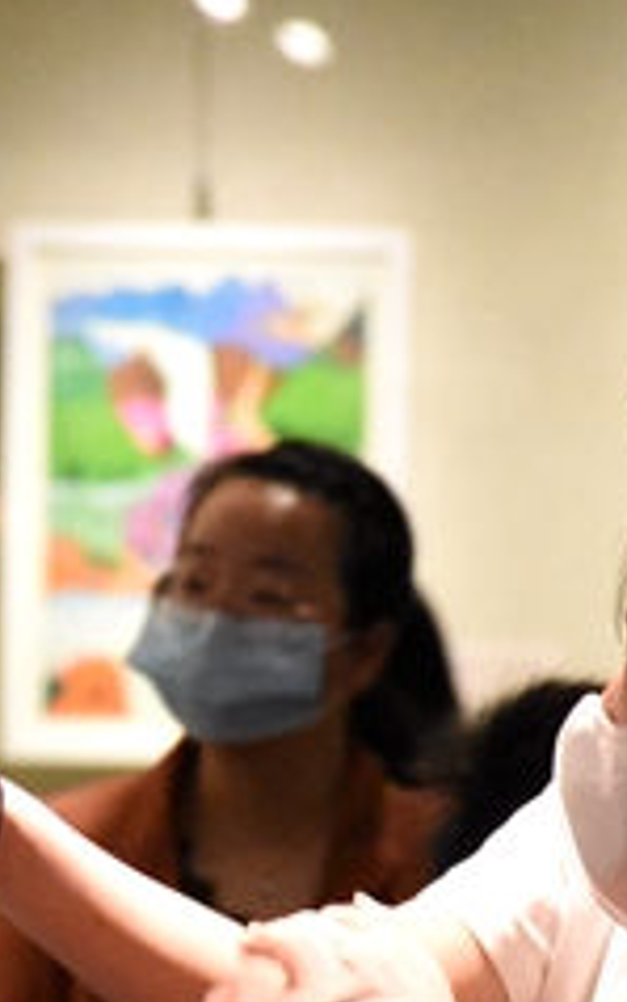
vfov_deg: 3.9
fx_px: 14719
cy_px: 724
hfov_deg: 2.4
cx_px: 97
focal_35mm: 539
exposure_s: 1/100
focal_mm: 140
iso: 8000
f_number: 5.6
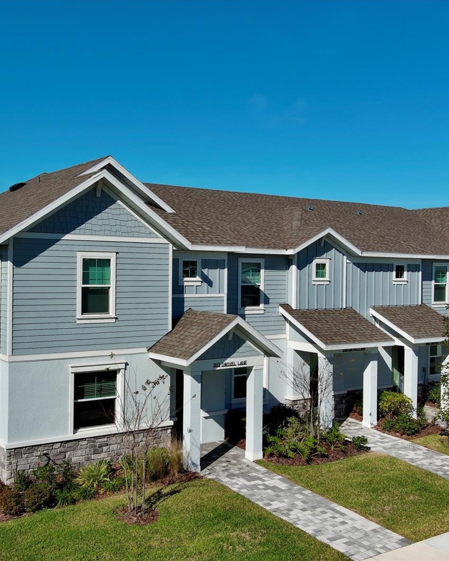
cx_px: 203
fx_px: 681
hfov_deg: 36.5
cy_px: 280
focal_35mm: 41
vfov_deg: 44.8
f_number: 9
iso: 100
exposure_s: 1/400
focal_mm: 10.57
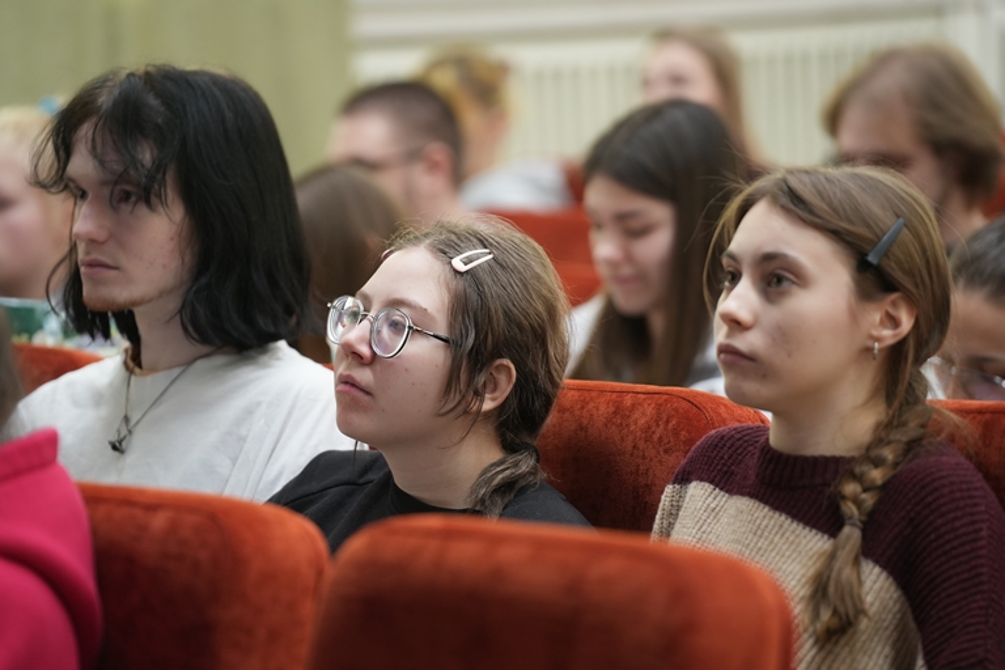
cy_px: 335
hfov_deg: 10.3
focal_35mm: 200
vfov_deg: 6.9
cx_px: 502
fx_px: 5583
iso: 1600
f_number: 4
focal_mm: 200
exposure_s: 1/50
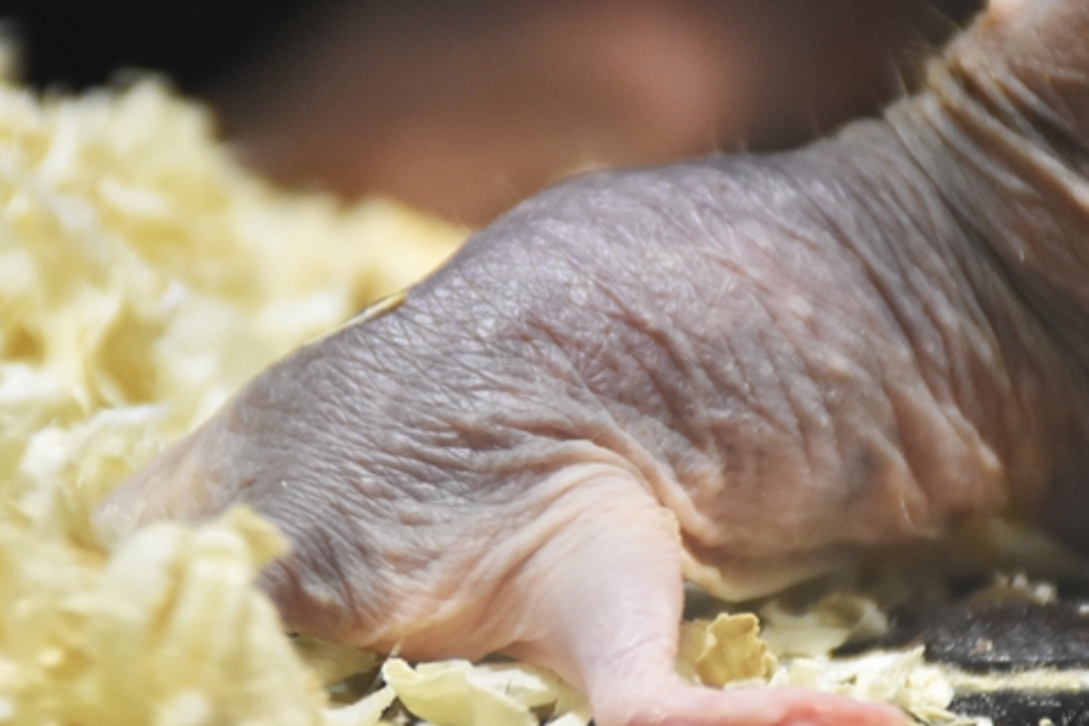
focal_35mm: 413
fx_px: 12492
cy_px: 339
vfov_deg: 3.3
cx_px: 514
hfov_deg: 5.0
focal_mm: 130
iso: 1800
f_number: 5.6
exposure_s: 1/125
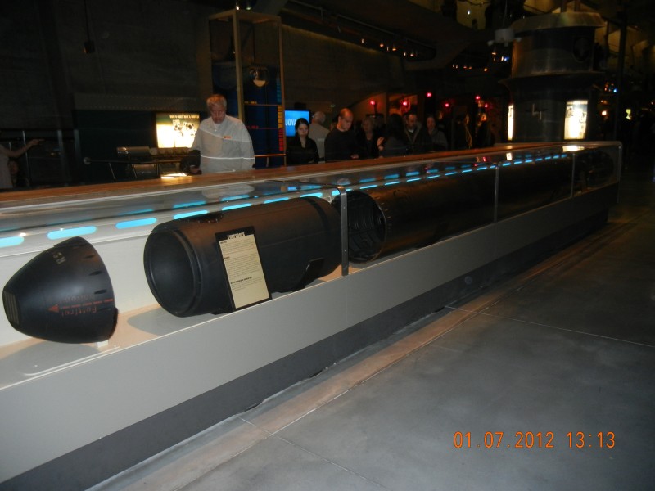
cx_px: 328
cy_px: 246
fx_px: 568
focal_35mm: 30
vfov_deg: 46.8
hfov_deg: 60.0
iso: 400
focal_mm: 5.4
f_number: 3.5
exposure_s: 1/30
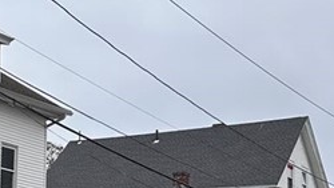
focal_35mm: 107
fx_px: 948
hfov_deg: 17.9
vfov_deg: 11.1
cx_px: -162
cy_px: 235
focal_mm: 6.86
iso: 80
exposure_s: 1/927
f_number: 1.78
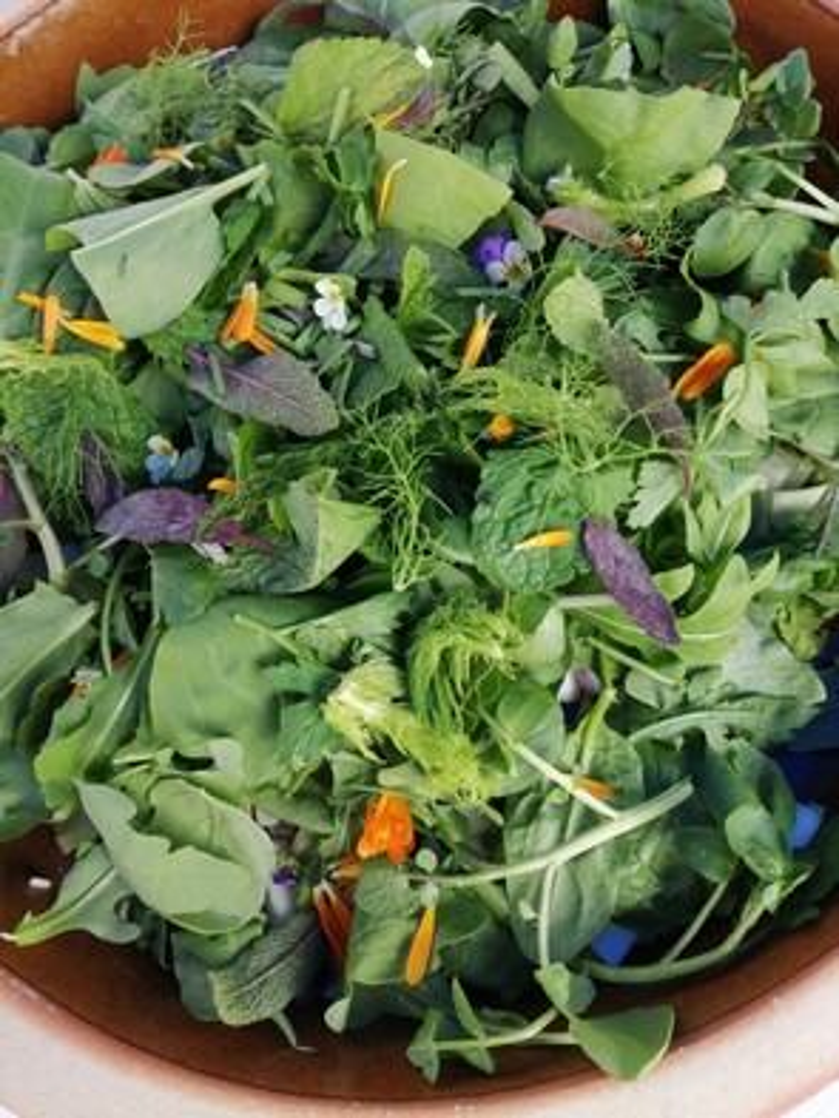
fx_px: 840
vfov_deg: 67.3
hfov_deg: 53.1
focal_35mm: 26
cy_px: 559
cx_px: 420
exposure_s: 1/100
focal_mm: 3.62
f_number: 1.8
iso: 80
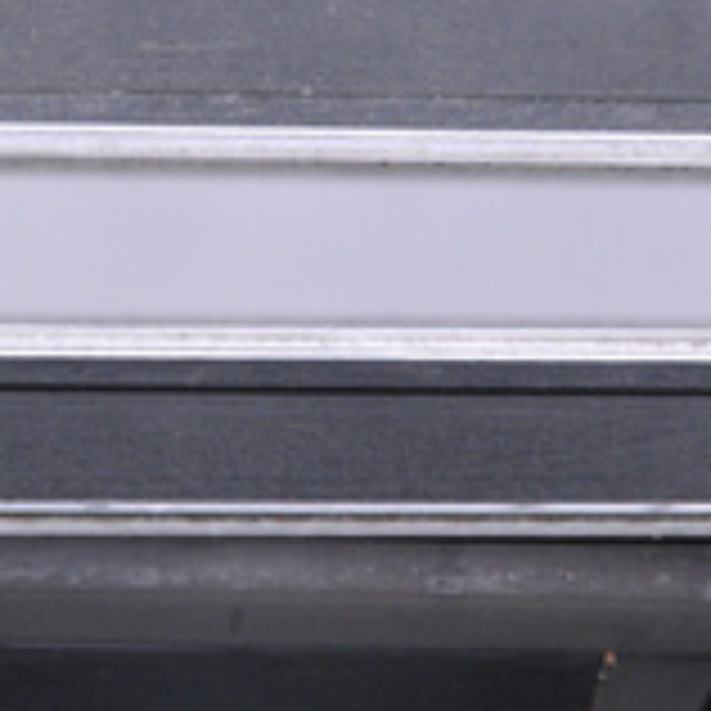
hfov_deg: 6.4
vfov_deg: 6.4
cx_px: 27
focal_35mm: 272
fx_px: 6326
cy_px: 236
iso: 3200
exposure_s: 1/125
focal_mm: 75
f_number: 8
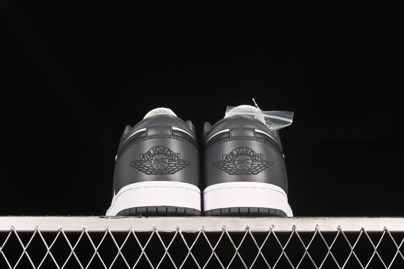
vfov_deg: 18.2
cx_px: 202
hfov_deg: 27.0
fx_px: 842
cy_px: 134
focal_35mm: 75
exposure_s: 1/60
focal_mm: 50
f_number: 7.1
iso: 160
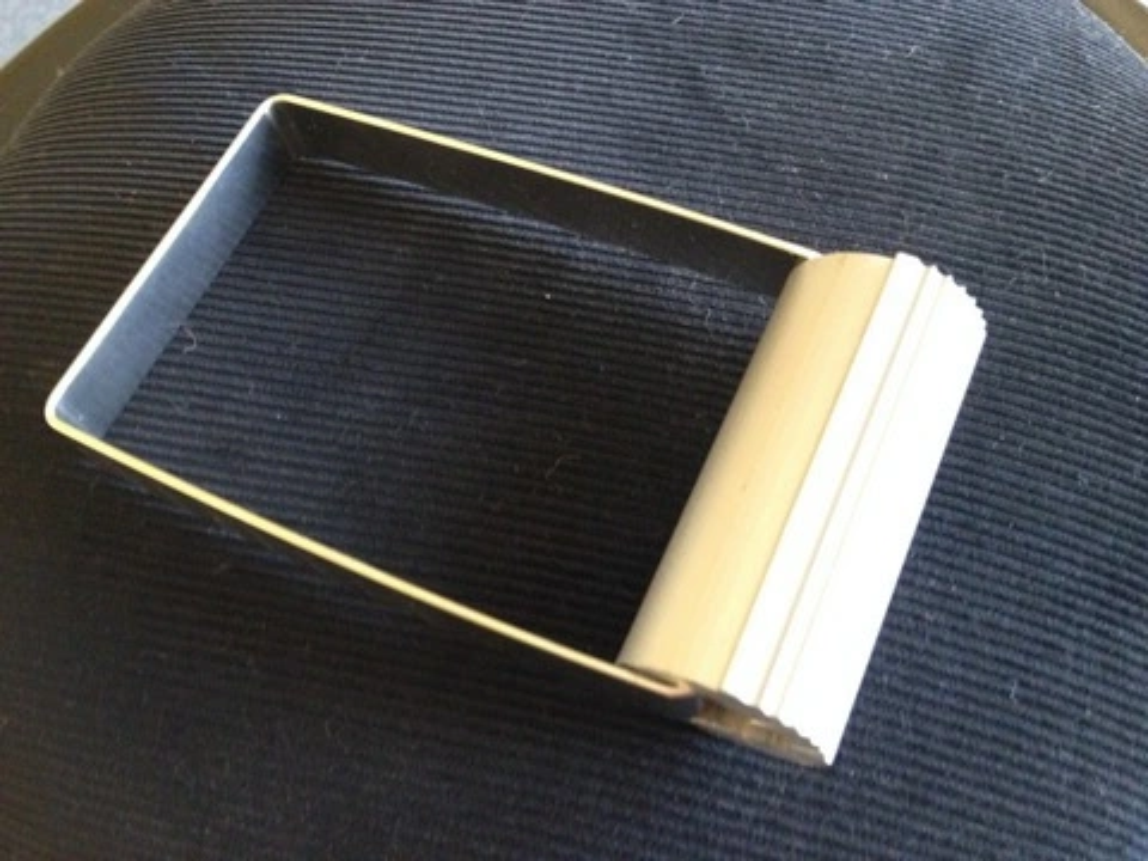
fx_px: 1161
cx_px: 574
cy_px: 430
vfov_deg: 40.7
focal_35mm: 35
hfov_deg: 52.6
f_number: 2.4
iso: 400
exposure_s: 1/17
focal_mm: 4.28
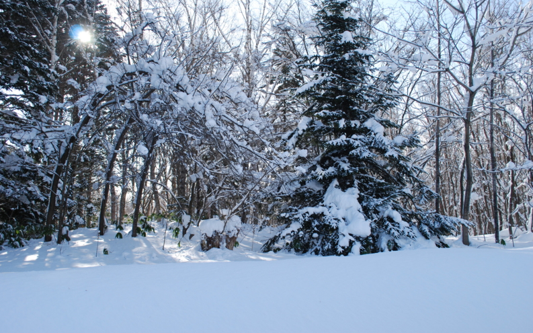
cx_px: 265
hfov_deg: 56.7
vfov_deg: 37.2
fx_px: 494
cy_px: 157
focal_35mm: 34
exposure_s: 1/200
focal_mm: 22
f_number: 7.1
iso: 100
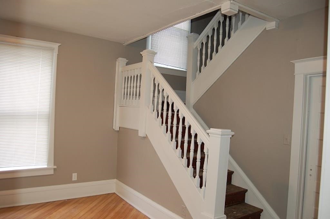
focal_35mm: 27
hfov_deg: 67.4
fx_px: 247
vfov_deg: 47.8
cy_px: 110
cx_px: 165
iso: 400
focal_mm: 18
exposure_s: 1/60
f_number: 3.5
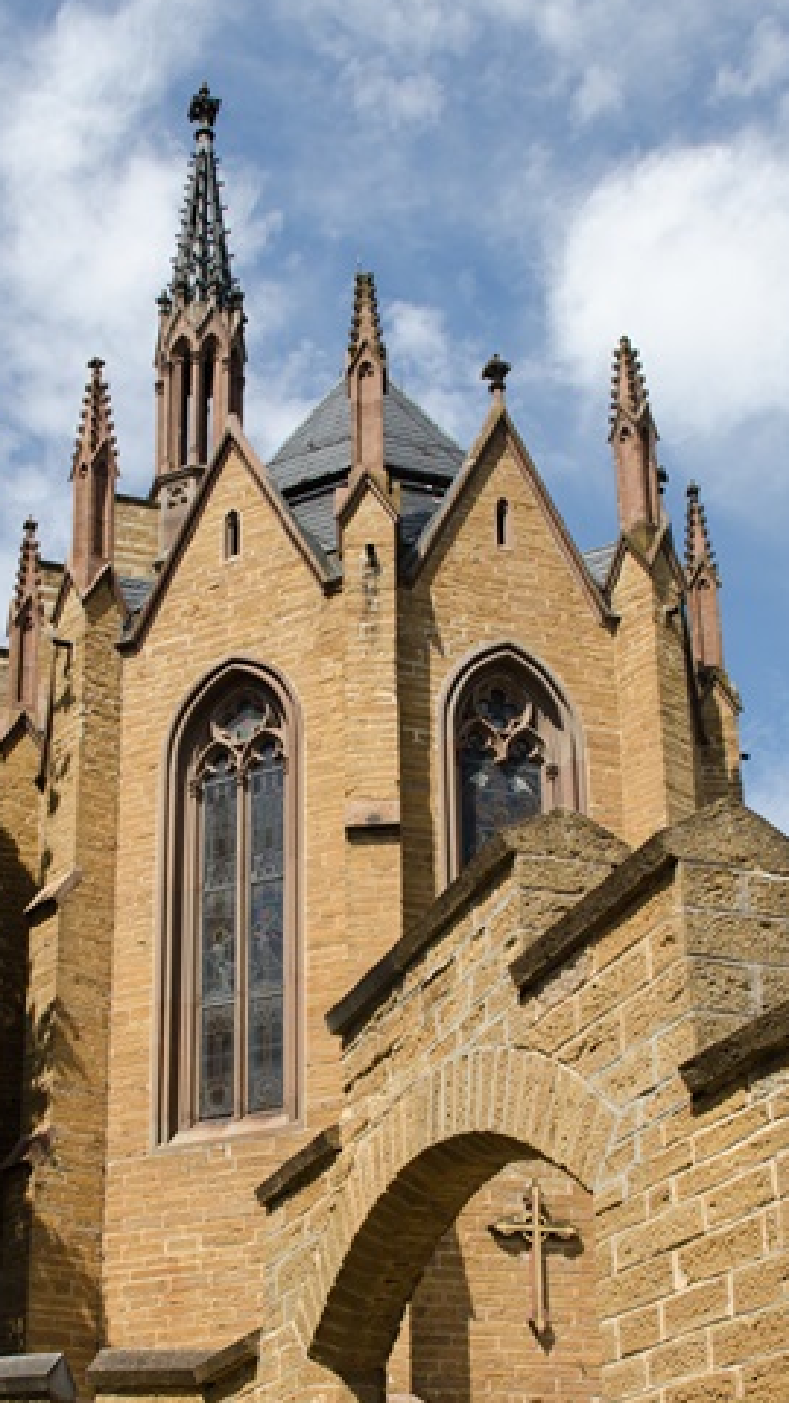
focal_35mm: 46
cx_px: 301
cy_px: 891
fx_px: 1711
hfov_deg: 25.9
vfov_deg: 44.2
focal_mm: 22
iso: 200
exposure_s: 1/500
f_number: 7.1
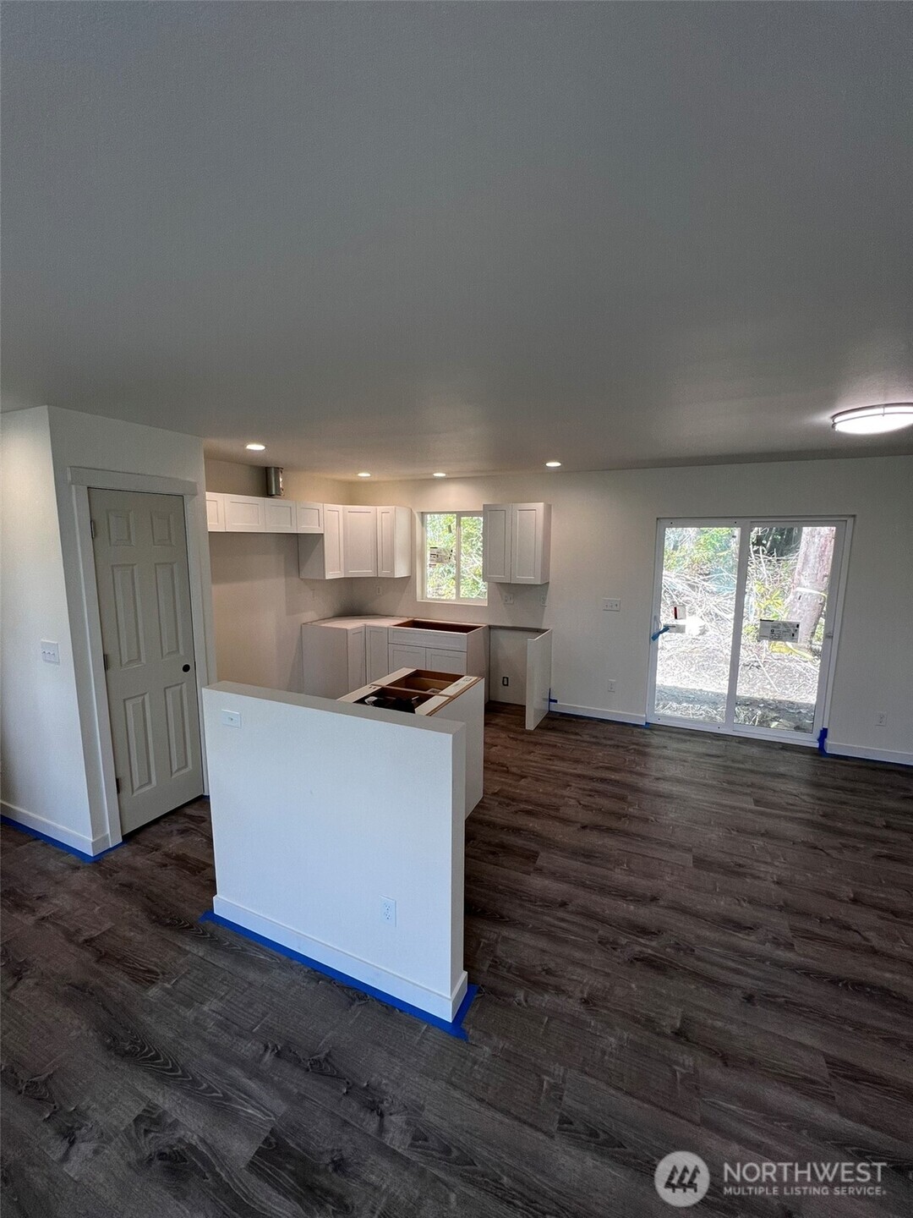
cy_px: 609
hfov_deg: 89.9
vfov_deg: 106.2
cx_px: 456
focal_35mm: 13
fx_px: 457
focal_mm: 1.57
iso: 80
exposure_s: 1/120
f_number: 1.8
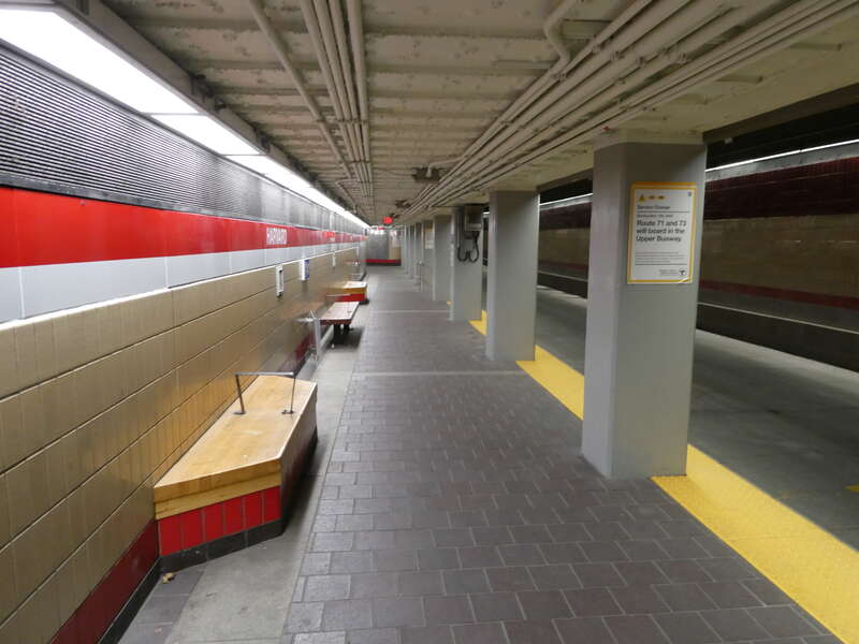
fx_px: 596
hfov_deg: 71.6
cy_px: 322
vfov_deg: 56.8
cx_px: 430
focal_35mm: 24
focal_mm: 4.3
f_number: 3.3
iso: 320
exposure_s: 1/60
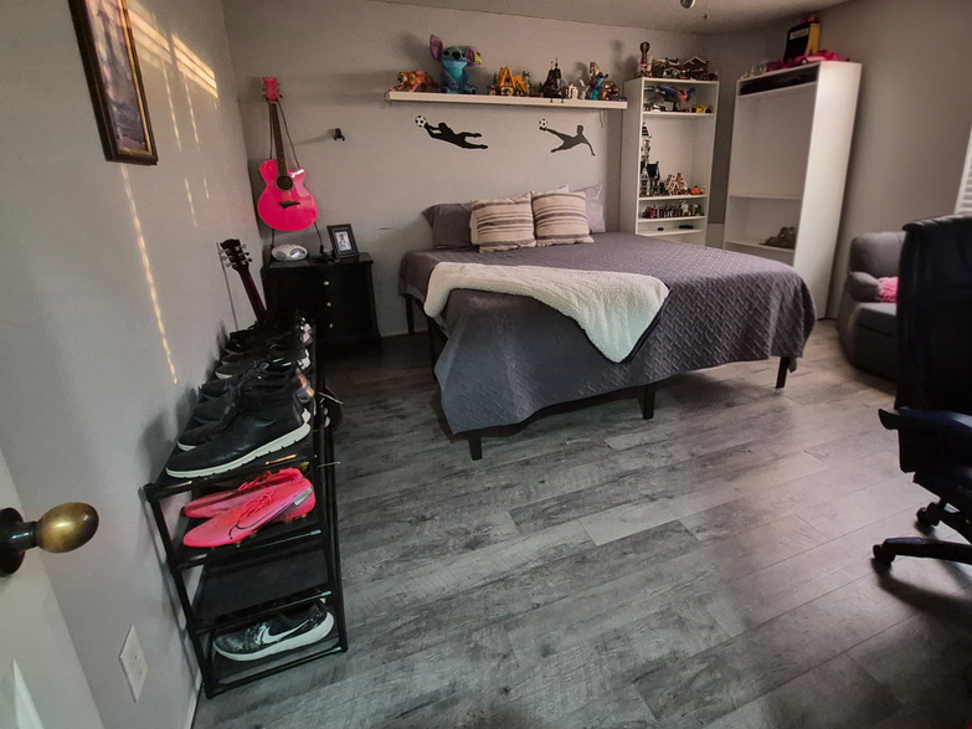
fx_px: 477
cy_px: 310
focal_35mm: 17
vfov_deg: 74.3
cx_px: 550
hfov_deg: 90.5
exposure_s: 1/40
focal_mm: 1.74
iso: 1250
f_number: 2.2
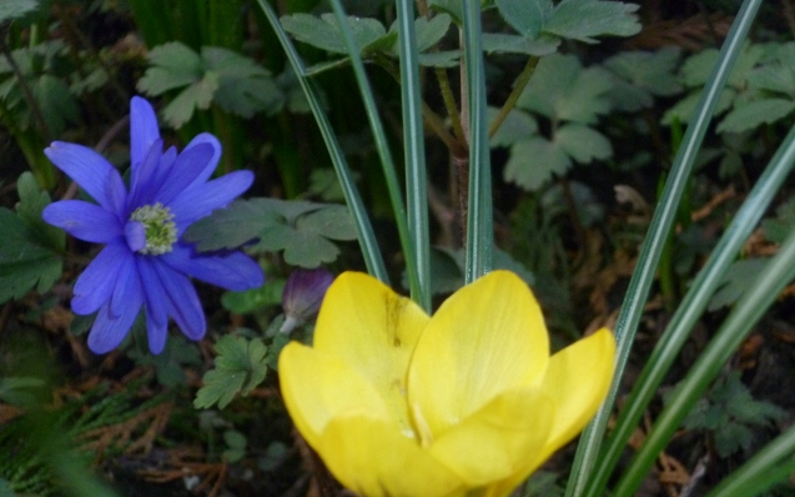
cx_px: 398
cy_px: 295
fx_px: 1776
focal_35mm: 82
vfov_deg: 15.9
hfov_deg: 25.2
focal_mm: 13.7
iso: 400
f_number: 4.7
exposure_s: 1/160
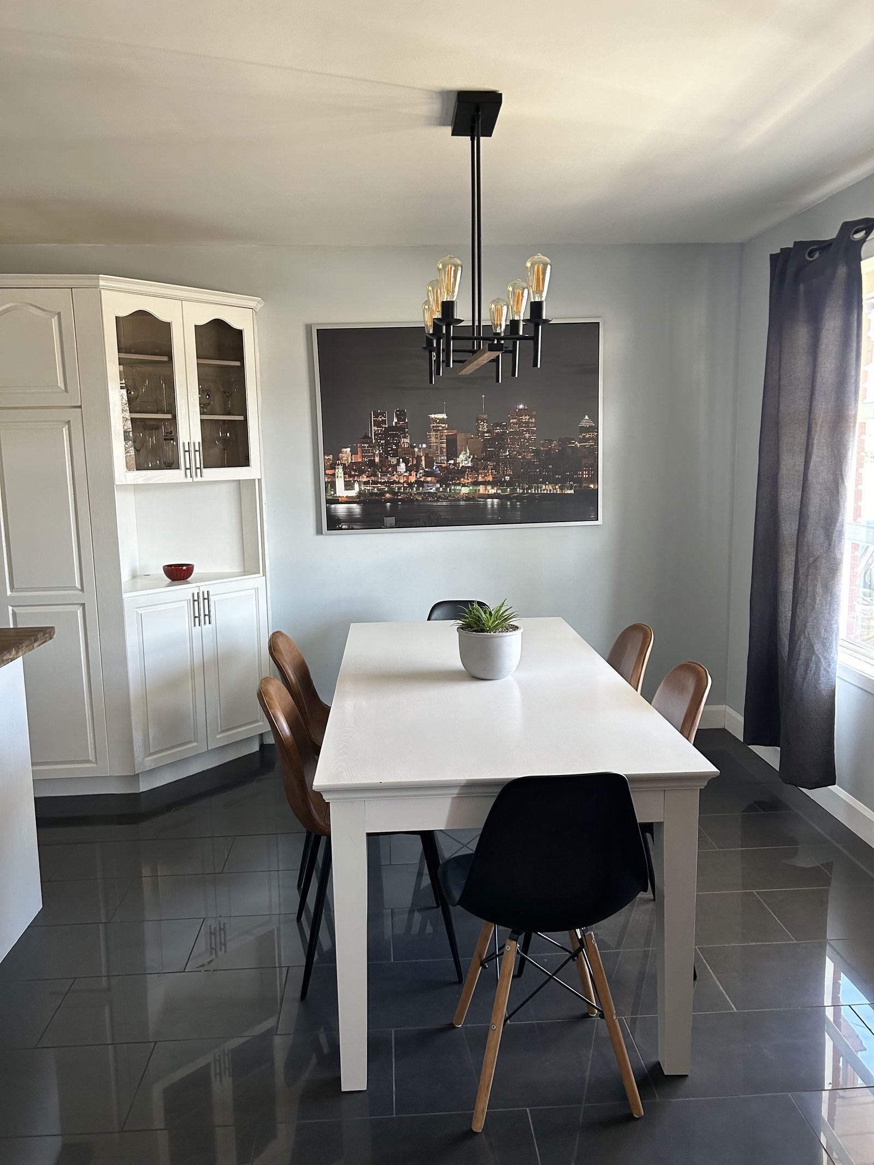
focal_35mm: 26
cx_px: 437
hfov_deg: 53.1
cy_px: 582
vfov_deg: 67.3
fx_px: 875
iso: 125
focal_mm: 5.7
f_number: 1.5
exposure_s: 1/86
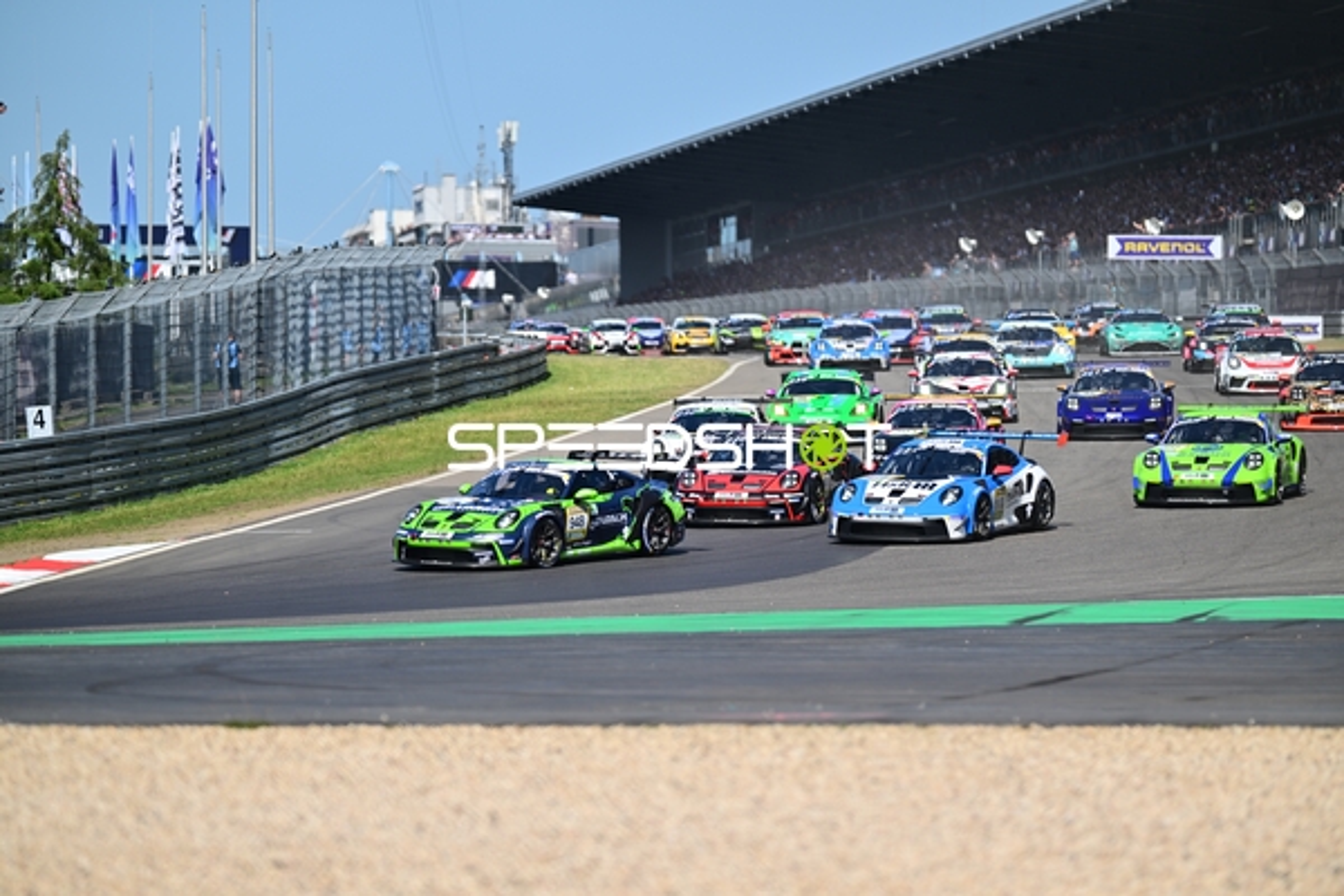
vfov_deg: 6.2
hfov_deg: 9.4
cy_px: 448
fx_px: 8213
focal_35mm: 220
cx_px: 672
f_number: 2.8
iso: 90
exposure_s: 1/2000
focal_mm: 220
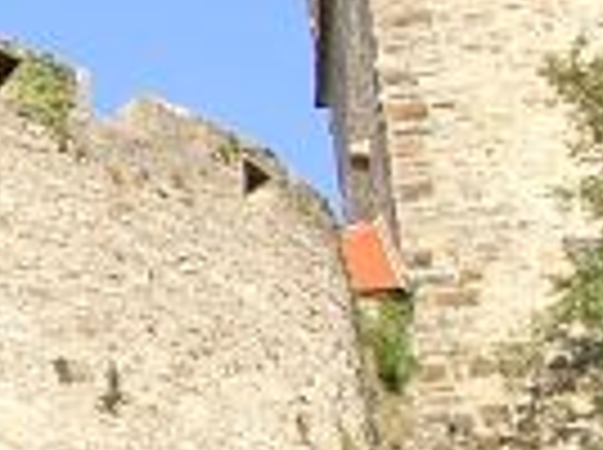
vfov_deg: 7.3
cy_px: 446
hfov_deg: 9.3
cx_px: -482
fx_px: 3530
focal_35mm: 203
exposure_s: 1/308
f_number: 4
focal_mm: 7.13
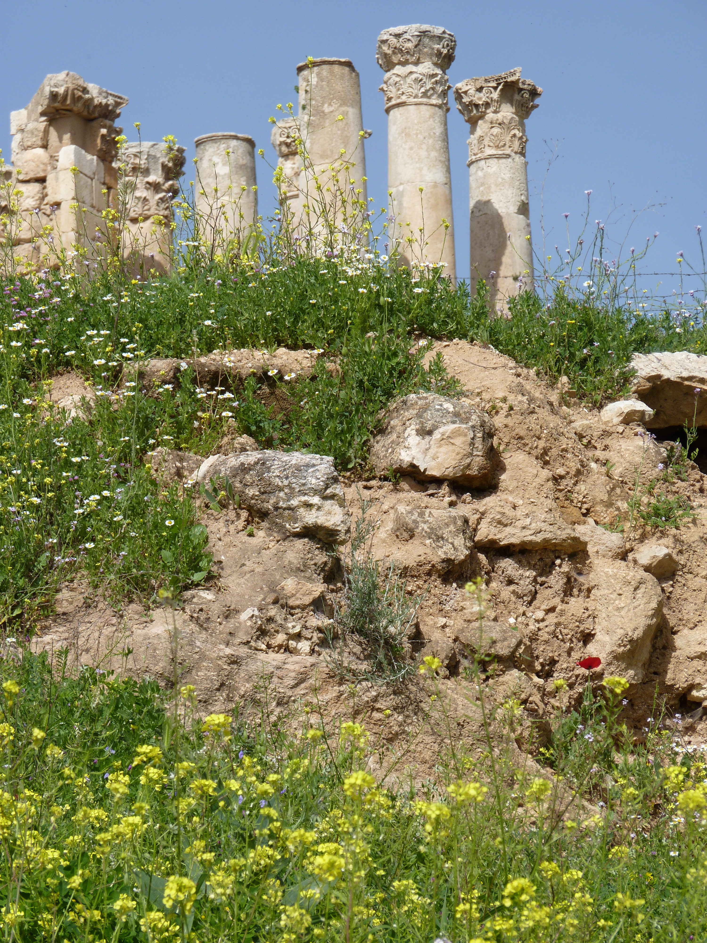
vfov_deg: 8.8
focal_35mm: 224
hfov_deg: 6.6
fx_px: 6100
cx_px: 354
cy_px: 472
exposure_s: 1/500
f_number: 5.6
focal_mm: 39.9
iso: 80
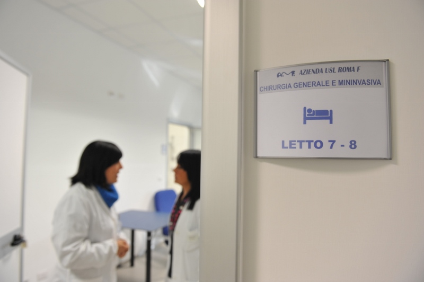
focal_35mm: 26
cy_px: 141
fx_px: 306
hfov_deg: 69.4
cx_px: 212
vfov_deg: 49.5
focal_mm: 26
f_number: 3.5
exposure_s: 1/50
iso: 640
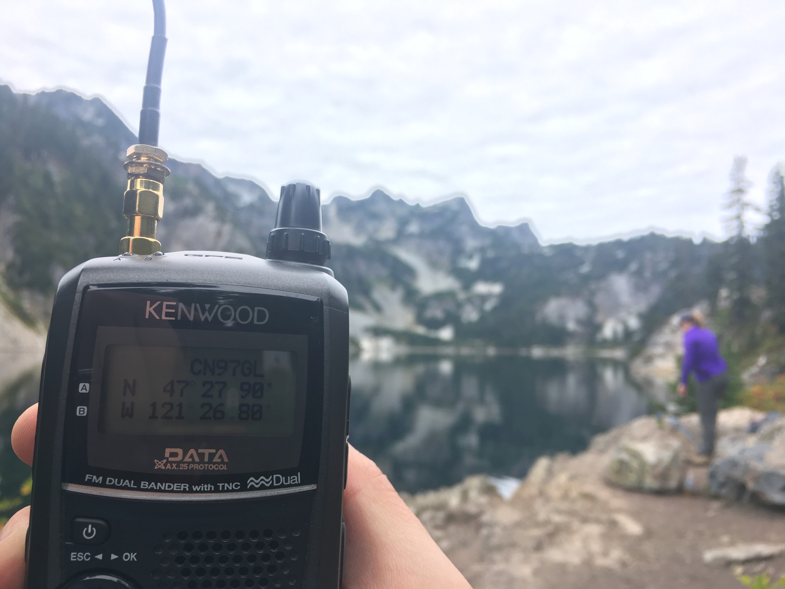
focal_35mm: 29
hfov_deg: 61.7
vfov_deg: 48.2
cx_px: 392
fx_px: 658
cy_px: 294
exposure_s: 1/247
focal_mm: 4.15
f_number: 2.2
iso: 25
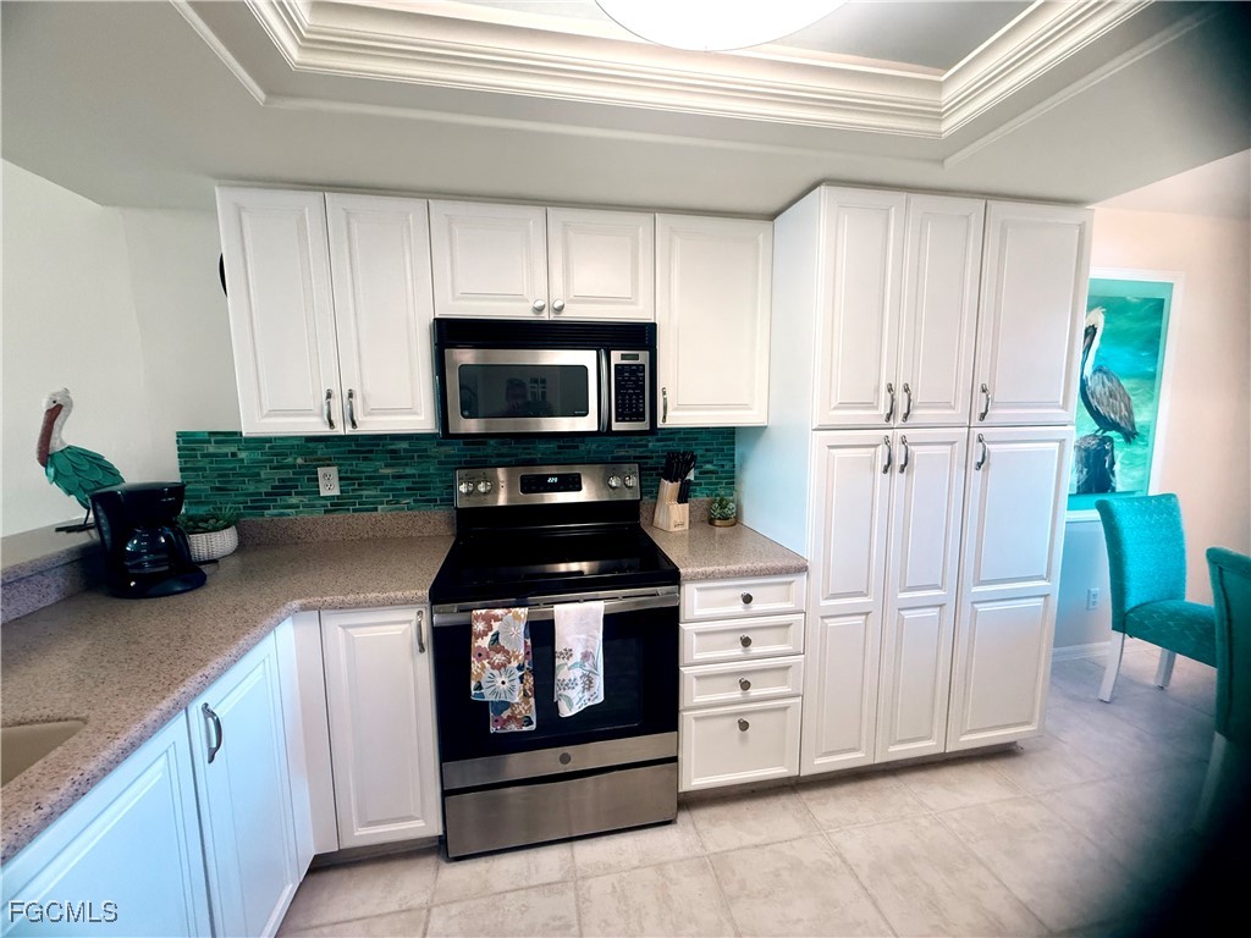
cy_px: 469
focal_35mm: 14
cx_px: 626
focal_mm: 2.22
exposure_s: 1/120
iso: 250
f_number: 2.2
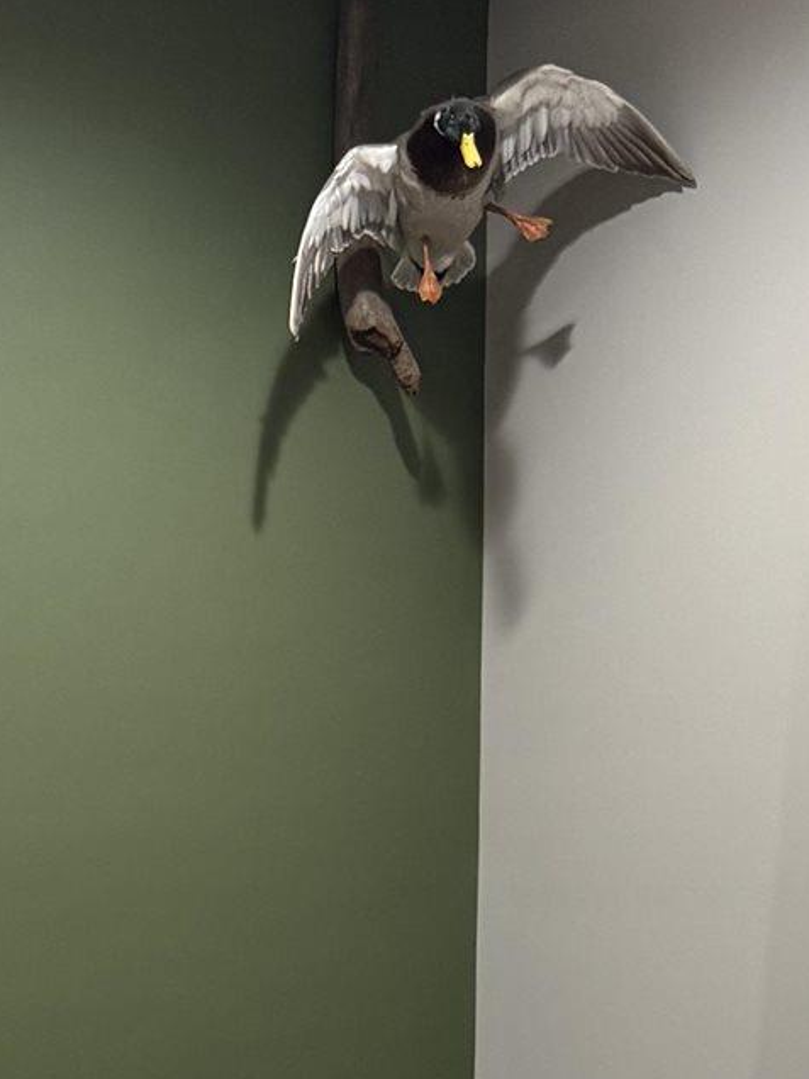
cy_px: 1613
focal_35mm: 87
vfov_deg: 19.6
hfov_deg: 16.6
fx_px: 2711
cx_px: 15
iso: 320
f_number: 1.78
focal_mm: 6.76
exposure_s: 1/60
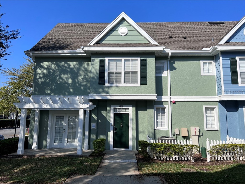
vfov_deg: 53.1
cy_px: 92
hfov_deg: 67.3
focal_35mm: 26
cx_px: 122
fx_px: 184
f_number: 1.5
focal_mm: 5.7
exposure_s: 1/6211
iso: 50
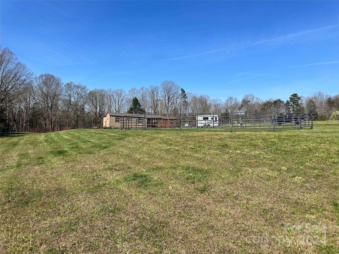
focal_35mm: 24
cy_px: 127
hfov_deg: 71.6
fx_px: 235
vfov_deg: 56.8
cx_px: 170
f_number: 1.78
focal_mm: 6.86
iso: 80
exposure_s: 1/4545
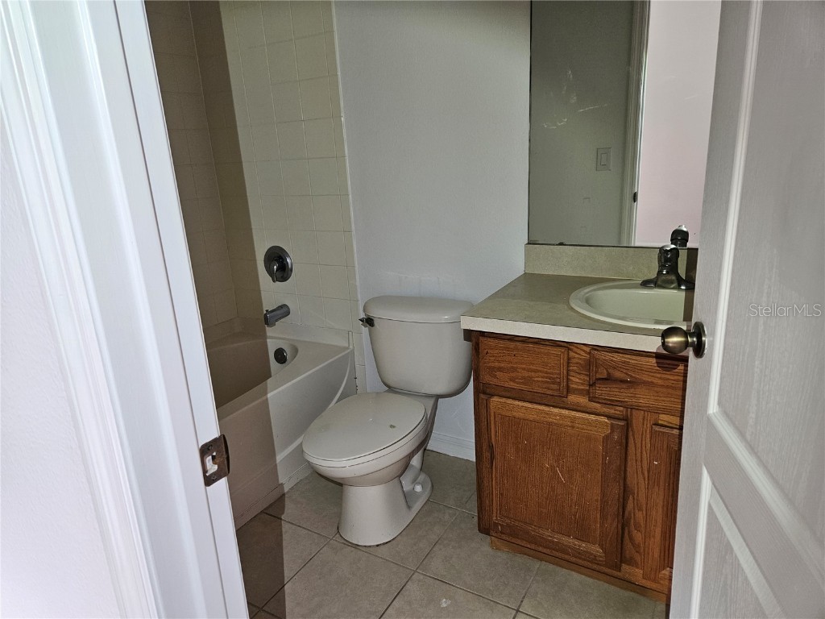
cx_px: 412
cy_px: 310
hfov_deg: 73.9
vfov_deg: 58.9
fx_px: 548
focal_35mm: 23
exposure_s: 1/120
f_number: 1.8
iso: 200
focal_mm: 5.4
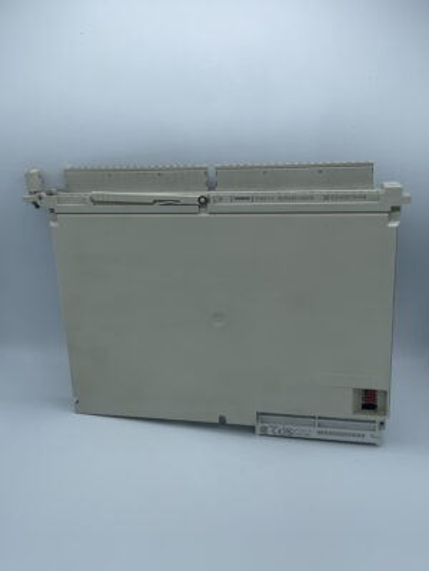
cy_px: 286
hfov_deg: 53.1
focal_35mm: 26
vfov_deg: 67.3
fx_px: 430
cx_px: 214
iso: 32
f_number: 1.6
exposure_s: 1/2564
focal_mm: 4.2
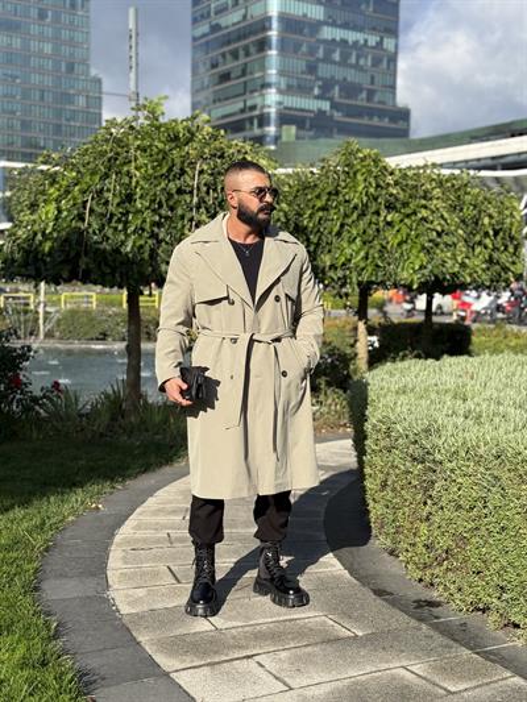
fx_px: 974
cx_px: 264
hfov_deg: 30.3
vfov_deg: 39.6
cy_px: 351
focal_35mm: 48
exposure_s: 1/4329
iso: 64
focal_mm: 6.76
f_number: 1.78
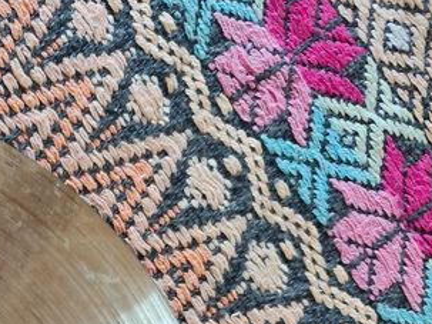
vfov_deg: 17.2
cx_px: -145
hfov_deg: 22.6
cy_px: 511
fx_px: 948
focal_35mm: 76
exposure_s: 1/50
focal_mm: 6.19
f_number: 1.65
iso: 800
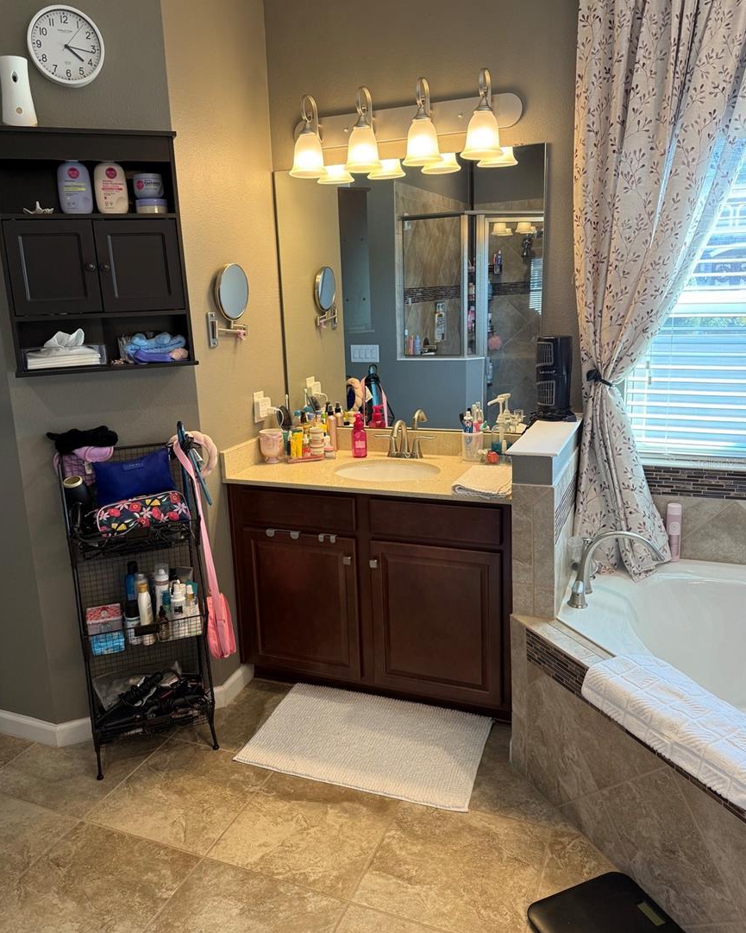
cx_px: 363
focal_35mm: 26
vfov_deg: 66.0
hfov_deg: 54.9
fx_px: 717
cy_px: 463
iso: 100
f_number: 1.78
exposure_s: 1/60
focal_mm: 6.76
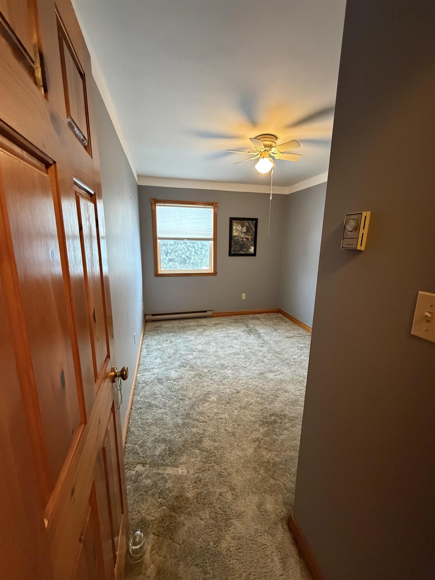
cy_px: 290
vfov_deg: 102.1
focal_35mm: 14
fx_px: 235
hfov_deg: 85.7
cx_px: 218
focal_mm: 2.22
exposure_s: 1/60
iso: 800
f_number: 2.2
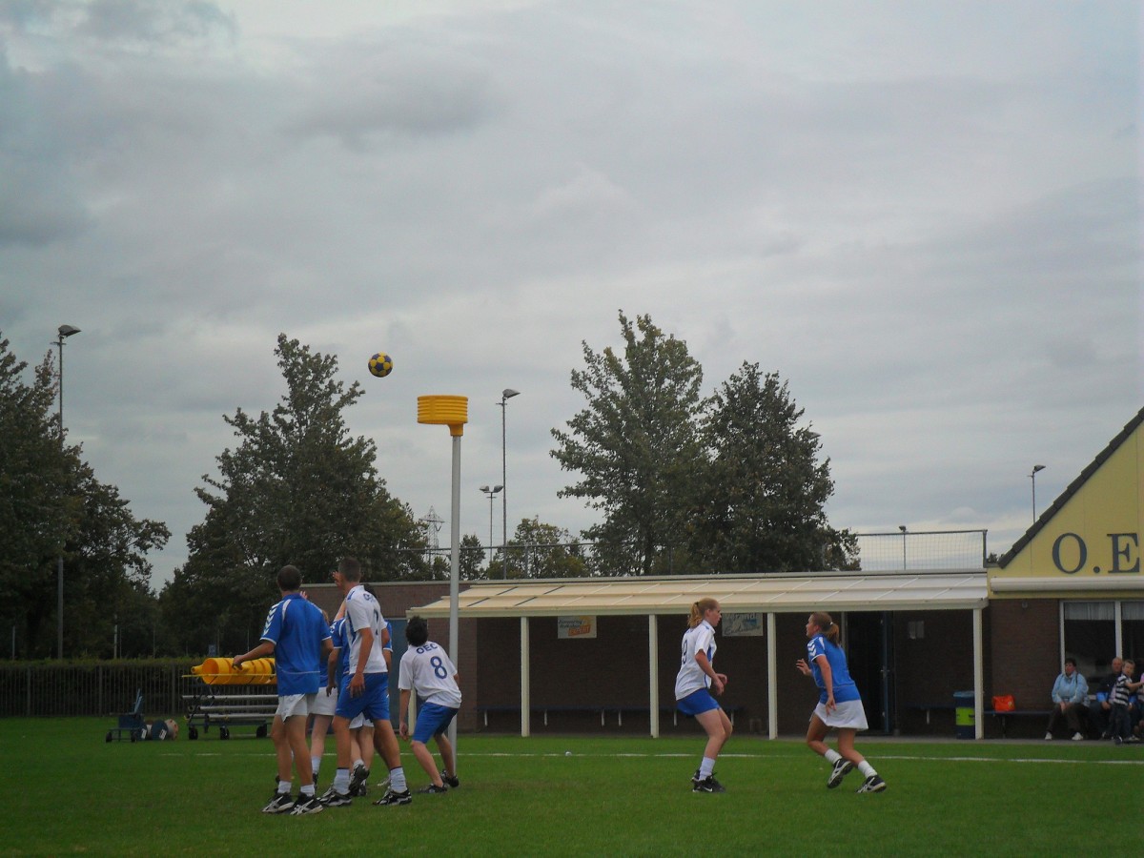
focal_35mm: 108
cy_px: 429
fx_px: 3569
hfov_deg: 18.2
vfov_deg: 13.7
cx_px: 572
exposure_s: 1/350
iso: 100
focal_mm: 19.6
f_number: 5
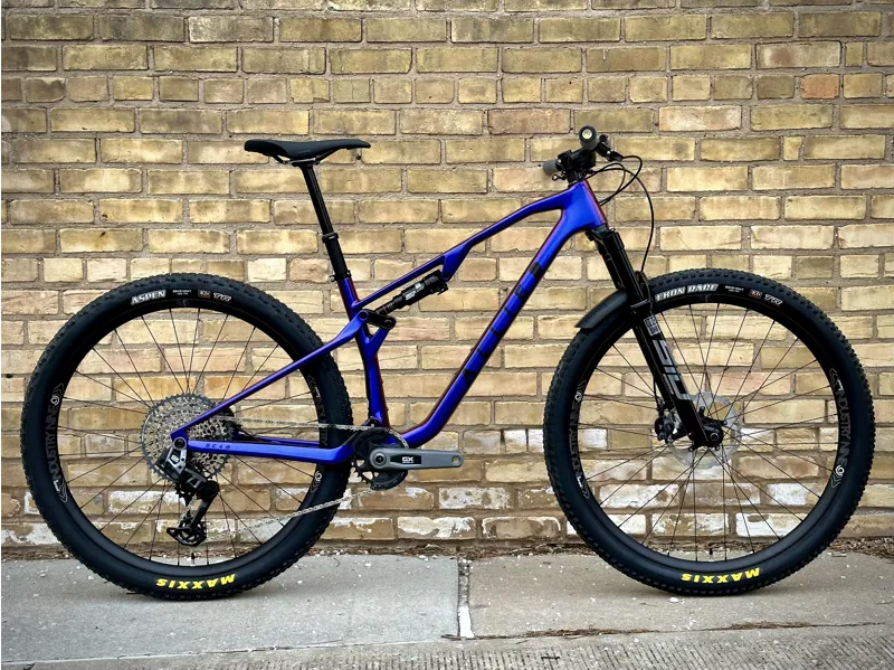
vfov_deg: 30.2
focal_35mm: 48
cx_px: 447
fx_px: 1239
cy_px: 335
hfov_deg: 39.7
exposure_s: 1/399
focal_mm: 6.86
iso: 64
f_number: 1.78
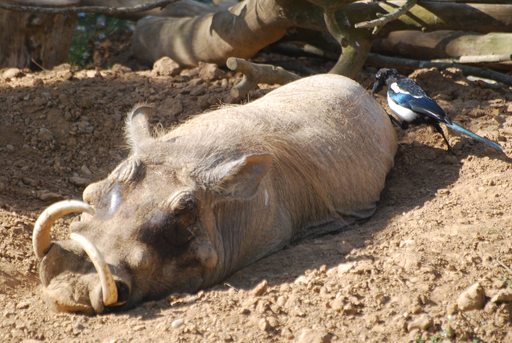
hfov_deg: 4.6
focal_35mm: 450
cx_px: 256
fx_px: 6408
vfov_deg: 3.1
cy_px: 172
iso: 360
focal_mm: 300
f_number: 5.6
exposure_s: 1/500
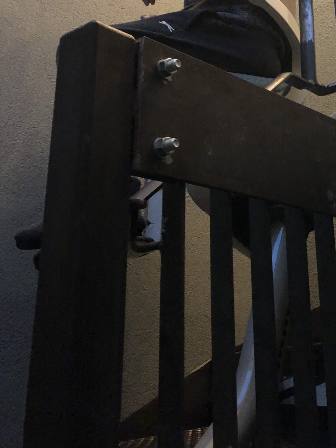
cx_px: 291
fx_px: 634
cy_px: 78
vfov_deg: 37.3
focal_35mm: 49
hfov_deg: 28.7
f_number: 1.8
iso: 80
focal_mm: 3.99
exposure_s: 1/6
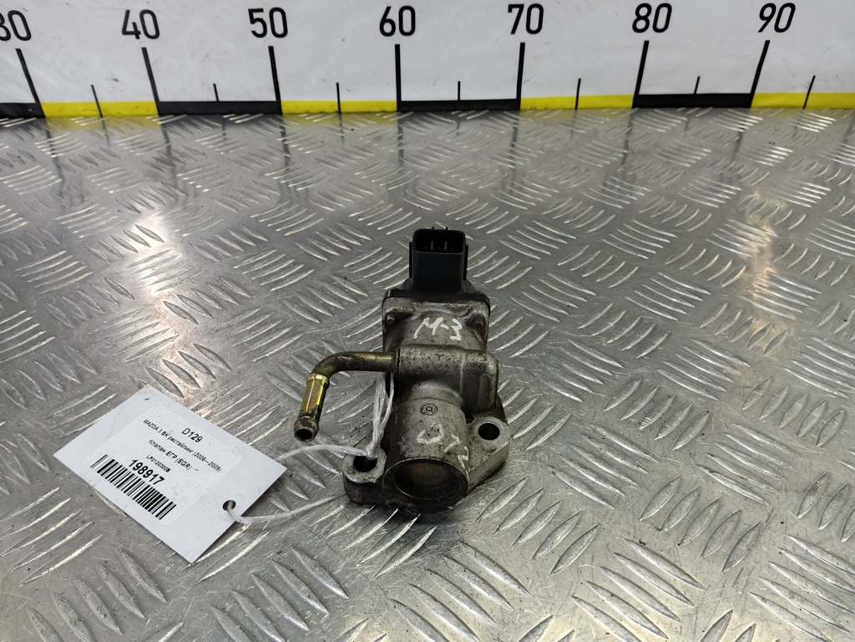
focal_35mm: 23
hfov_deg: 73.9
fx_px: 568
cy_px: 321
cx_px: 428
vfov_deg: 58.9
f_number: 1.6
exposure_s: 1/33.3
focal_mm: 4.11
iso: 103
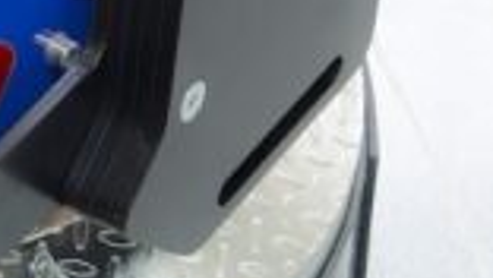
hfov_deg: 10.8
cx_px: -180
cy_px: -55
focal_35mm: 193
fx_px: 2525
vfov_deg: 6.3
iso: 100
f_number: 7.1
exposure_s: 1/3
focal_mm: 32
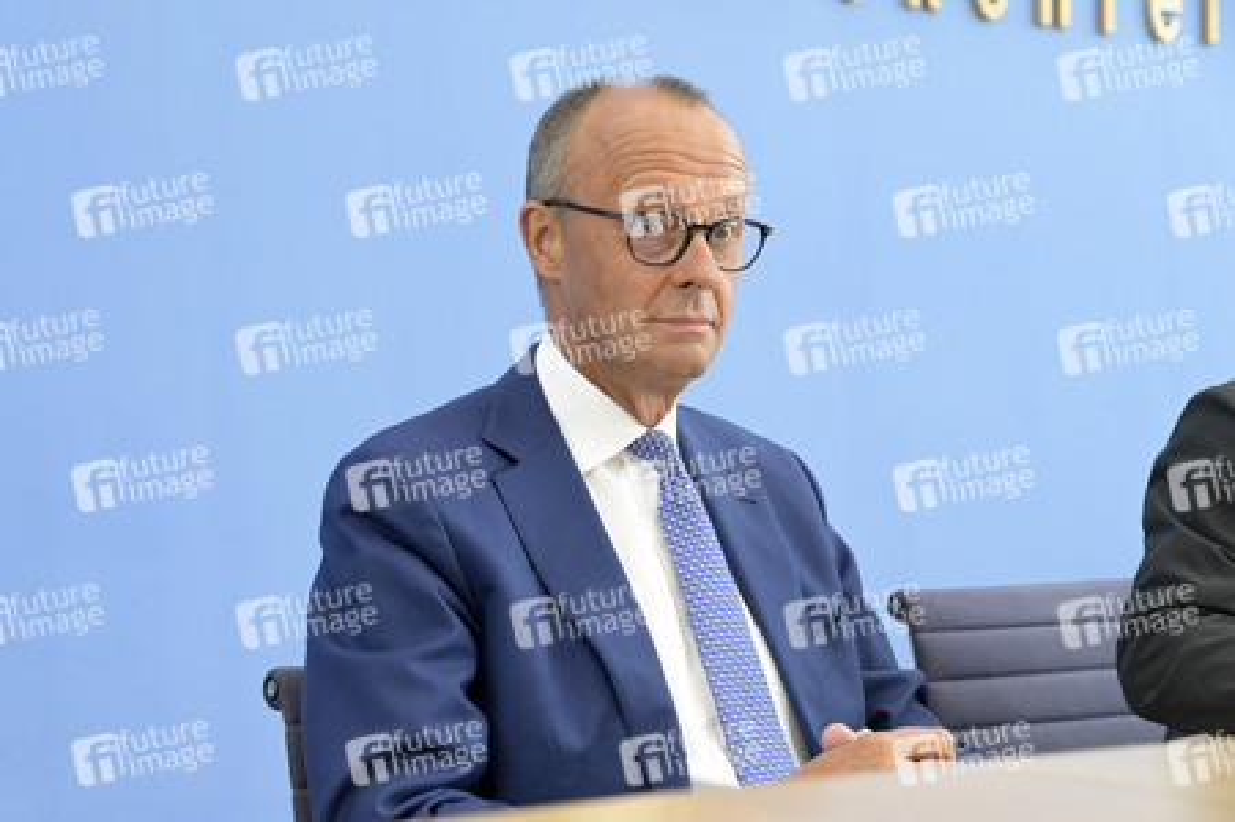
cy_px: 411
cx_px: 618
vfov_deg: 21.9
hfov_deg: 32.4
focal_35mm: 62
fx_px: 2125
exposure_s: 1/500
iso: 4000
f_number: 5.6
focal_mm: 62
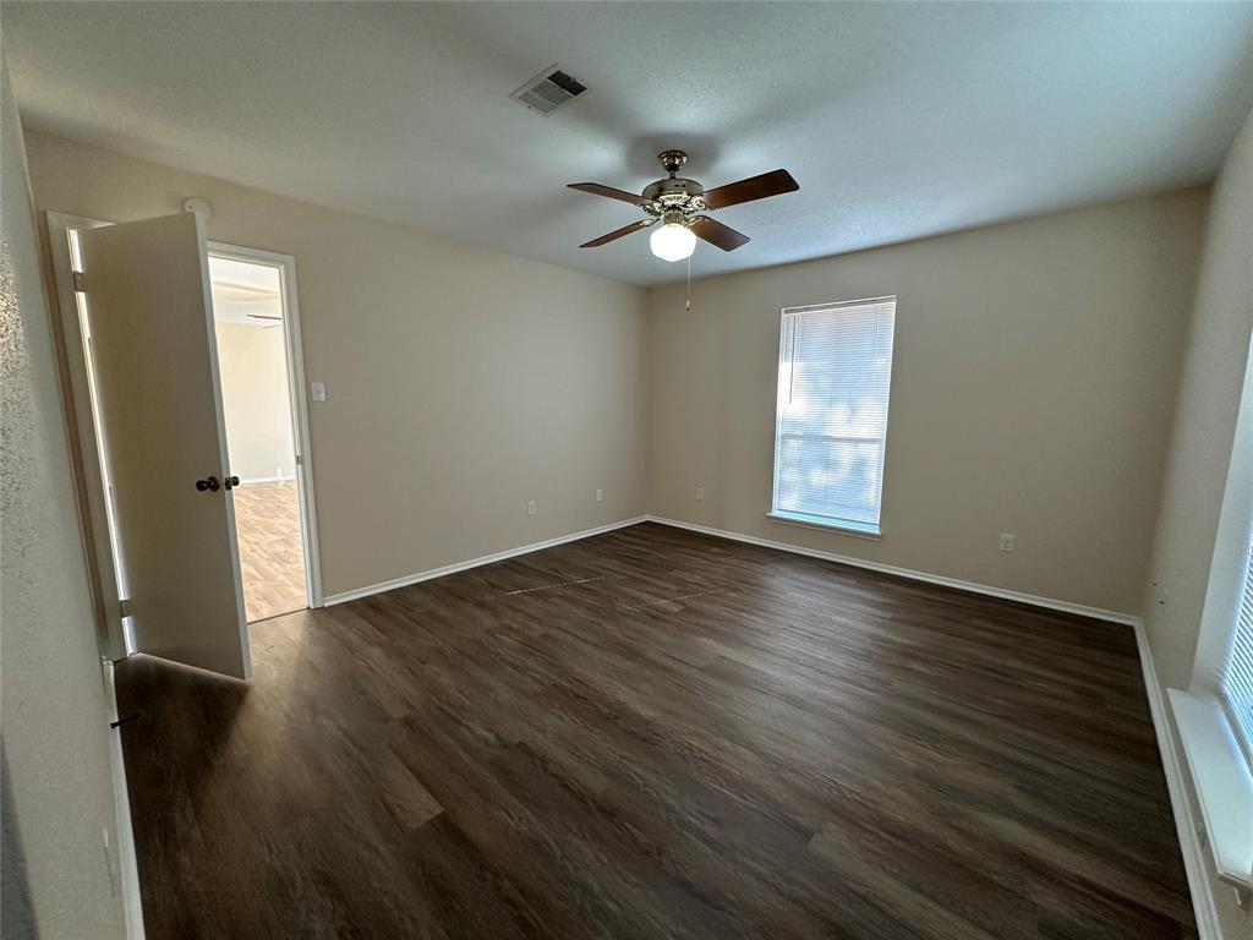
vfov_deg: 85.7
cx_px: 626
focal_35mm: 14
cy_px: 470
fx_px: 507
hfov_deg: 102.1
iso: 200
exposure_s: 1/120
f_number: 2.2
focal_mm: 2.22
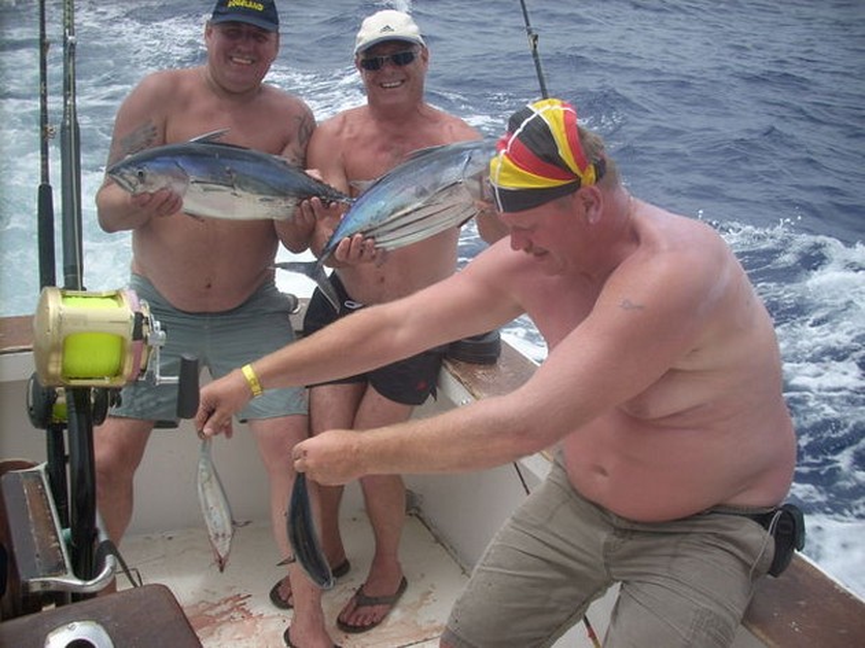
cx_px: 432
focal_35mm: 37
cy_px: 324
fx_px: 924
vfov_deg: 38.6
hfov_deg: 50.2
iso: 64
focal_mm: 6.2
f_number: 5.6
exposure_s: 1/229
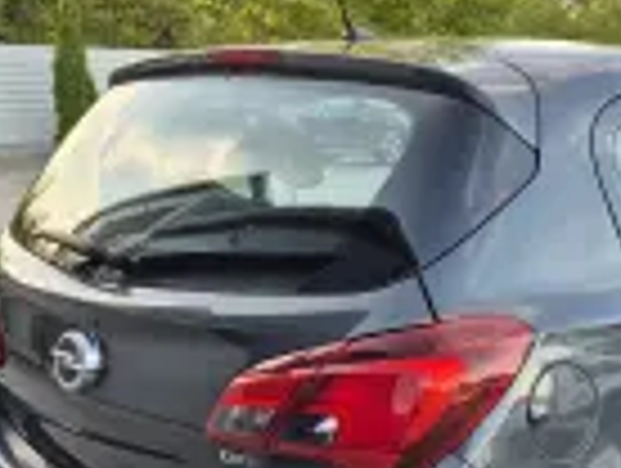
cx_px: 549
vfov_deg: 24.0
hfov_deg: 30.8
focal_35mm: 60
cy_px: 400
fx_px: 1078
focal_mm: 5.4
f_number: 1.8
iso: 64
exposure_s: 1/180
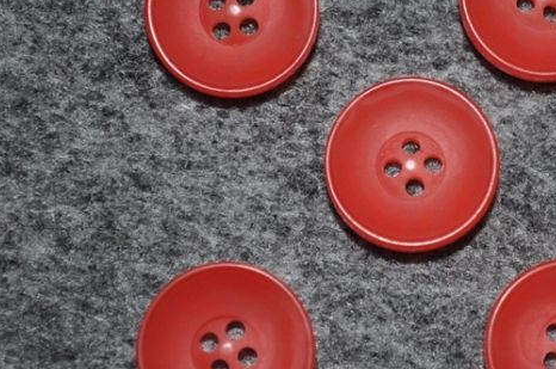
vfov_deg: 10.2
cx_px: 416
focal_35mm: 134
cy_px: 189
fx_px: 2066
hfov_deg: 15.3
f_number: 5.6
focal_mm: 52
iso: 200
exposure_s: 1/60
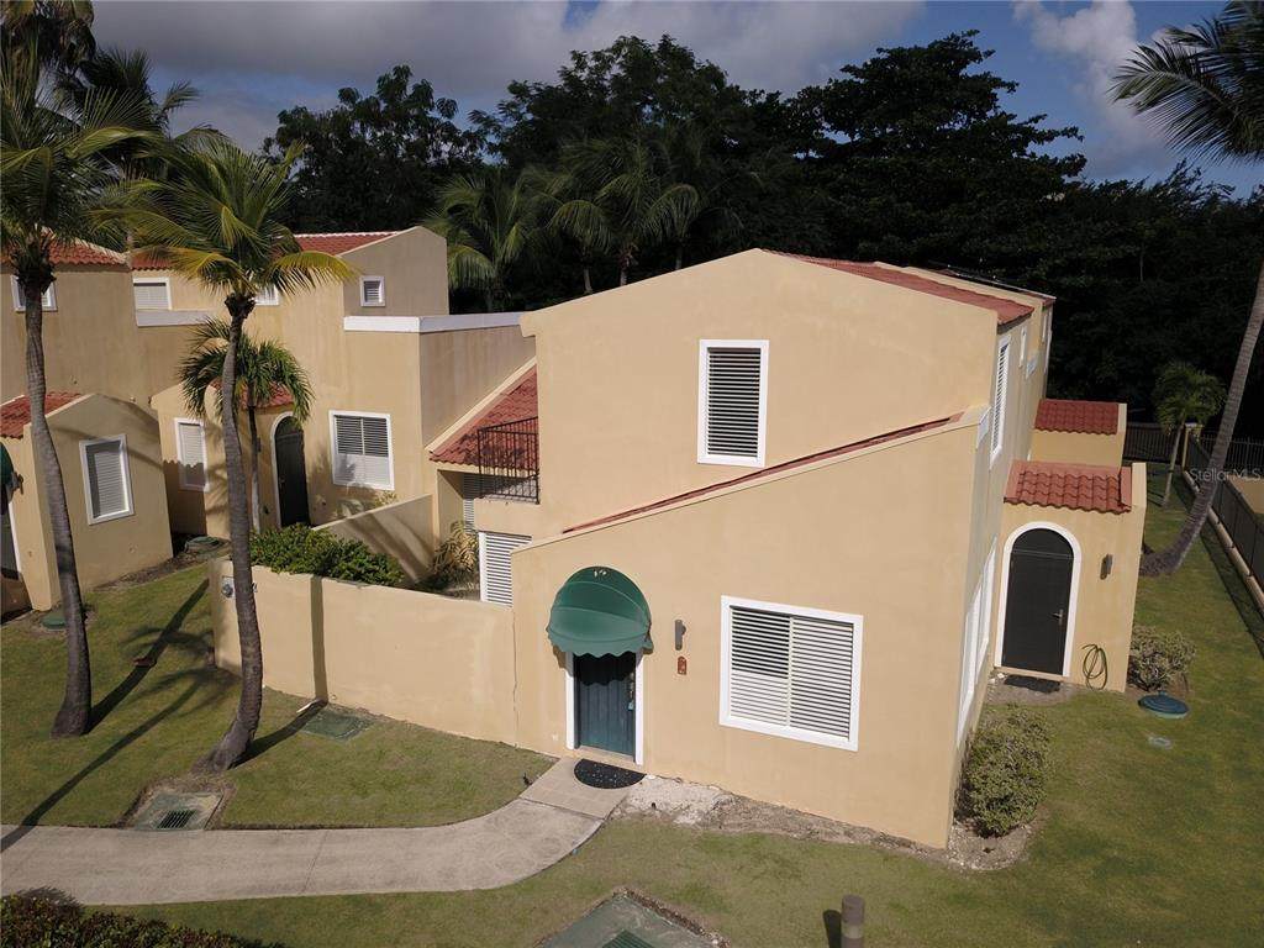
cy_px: 474
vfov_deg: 53.1
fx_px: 949
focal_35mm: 26
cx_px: 632
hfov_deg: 67.3
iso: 100
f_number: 2.2
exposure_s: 1/4115
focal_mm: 4.73
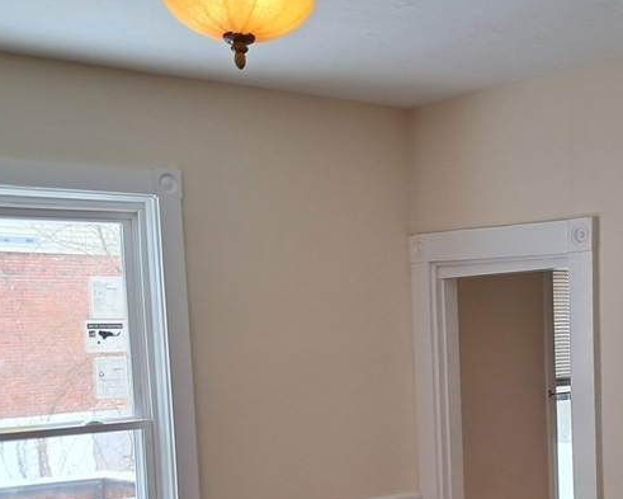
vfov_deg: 26.8
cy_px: 434
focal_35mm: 55
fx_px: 1014
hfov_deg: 33.2
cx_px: 492
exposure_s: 1/60
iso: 50
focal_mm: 4
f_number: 1.8
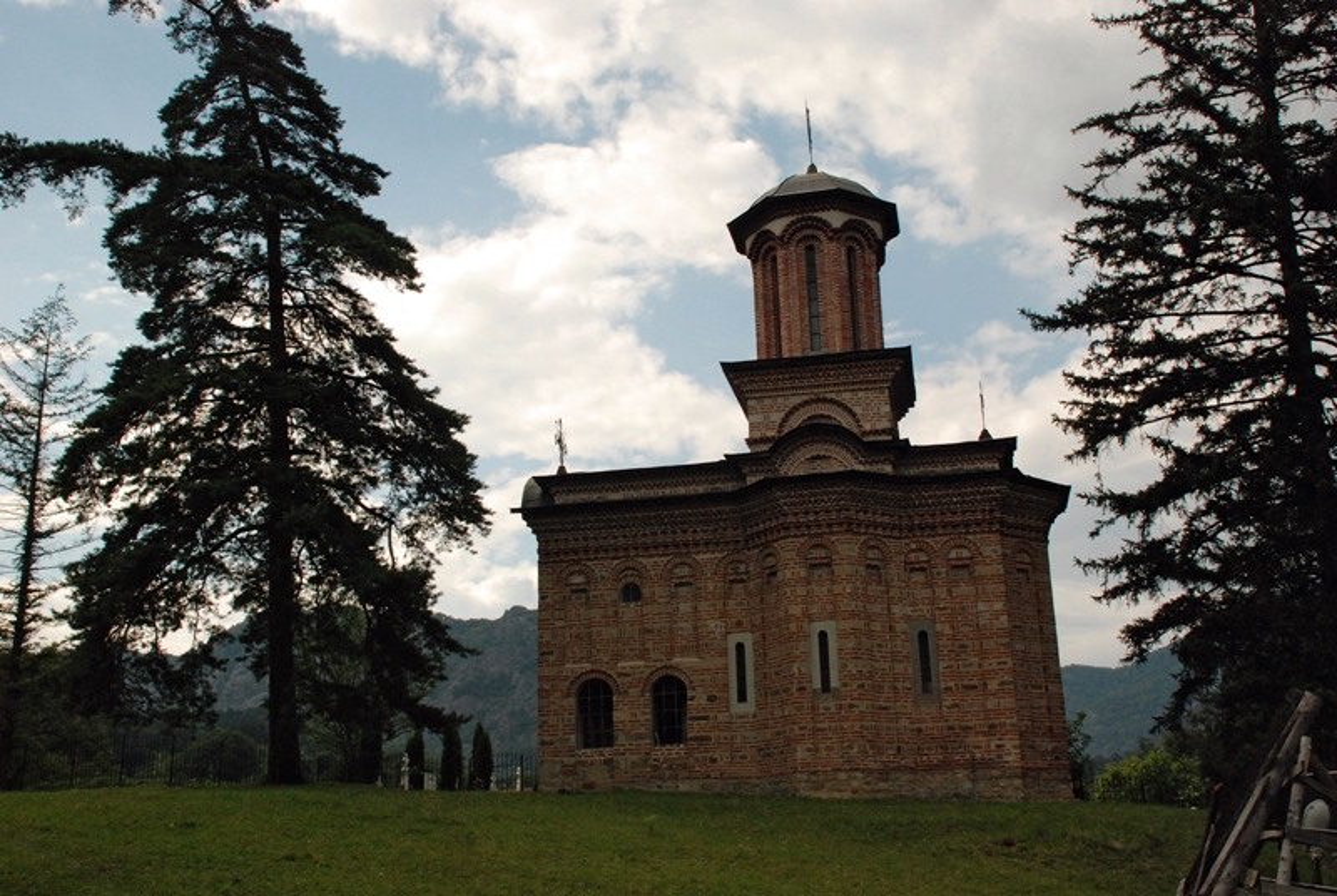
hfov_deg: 49.5
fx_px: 1451
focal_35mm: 39
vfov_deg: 34.3
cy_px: 448
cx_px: 668
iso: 800
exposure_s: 1/320
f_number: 9
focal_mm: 26
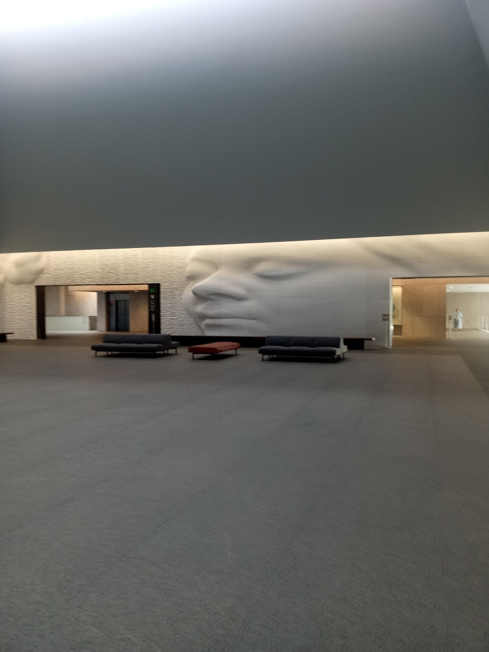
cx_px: 244
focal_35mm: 28
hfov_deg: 49.8
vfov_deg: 63.4
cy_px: 326
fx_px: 527
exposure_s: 1/30
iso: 386
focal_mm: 3.71
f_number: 2.2
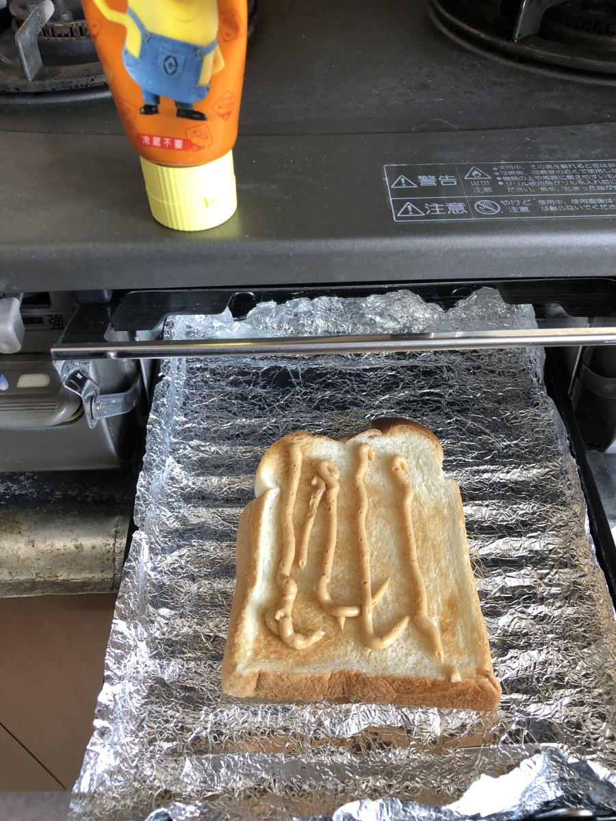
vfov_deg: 63.4
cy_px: 410
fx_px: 664
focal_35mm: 28
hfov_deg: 49.7
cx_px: 308
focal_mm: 3.99
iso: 40
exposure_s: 1/20
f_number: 1.8
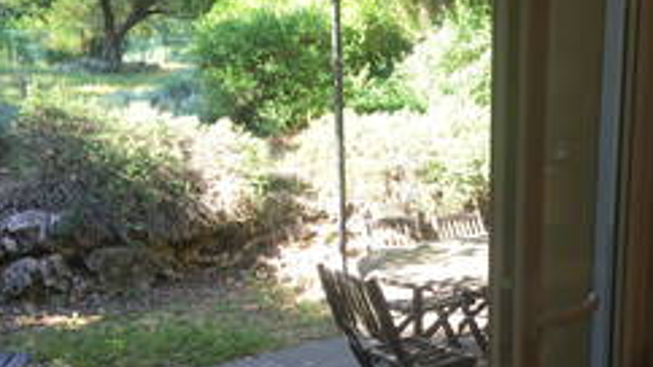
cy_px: 264
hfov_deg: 43.1
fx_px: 814
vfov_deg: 25.2
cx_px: 440
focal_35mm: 47
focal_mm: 4.15
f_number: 2.2
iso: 32
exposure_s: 1/100
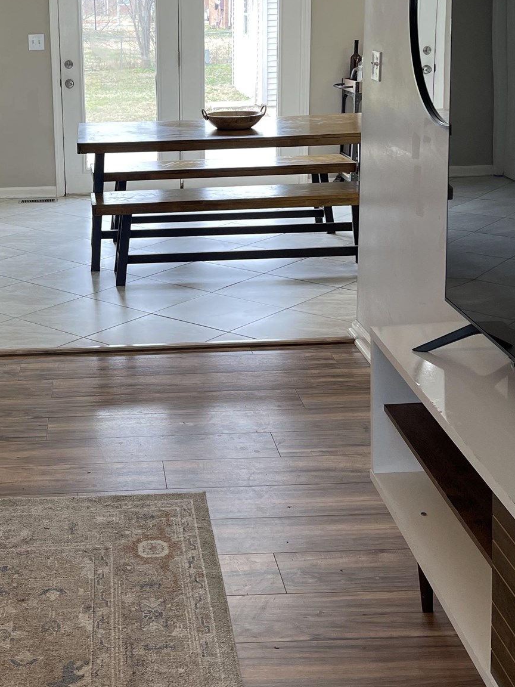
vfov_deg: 37.7
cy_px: 221
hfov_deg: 28.3
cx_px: 85
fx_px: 992
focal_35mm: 50
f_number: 1.6
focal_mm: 5.1
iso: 64
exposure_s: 1/120
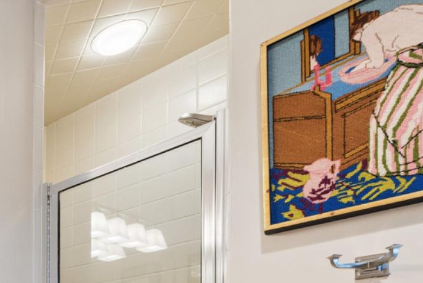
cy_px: 386
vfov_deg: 26.6
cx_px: -191
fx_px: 482
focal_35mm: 41
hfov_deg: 30.2
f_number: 9
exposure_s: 1/13
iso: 250
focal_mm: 14
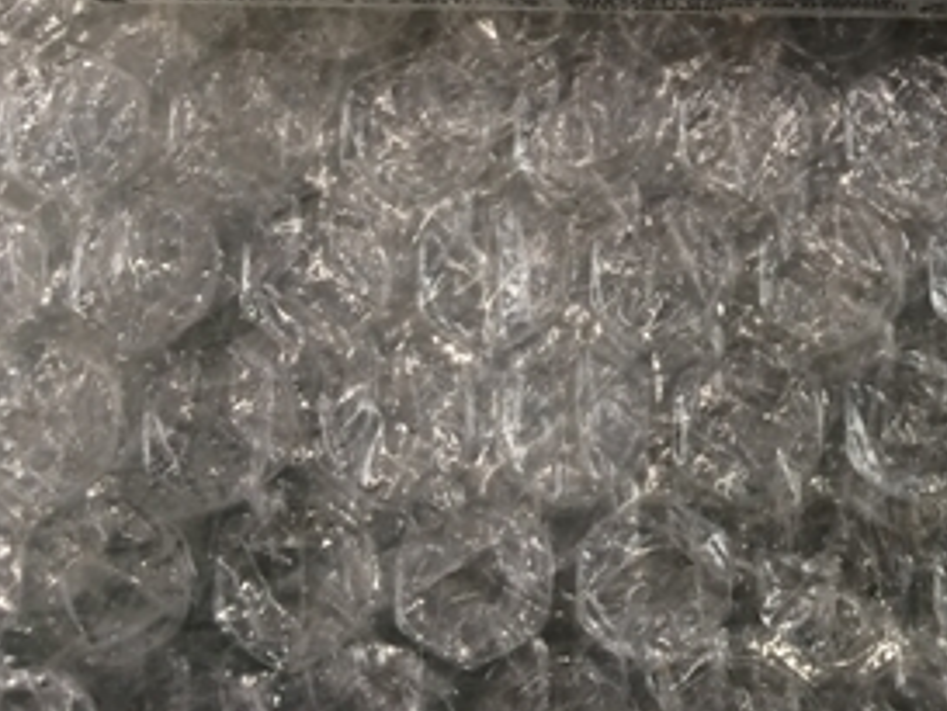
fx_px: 1861
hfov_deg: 27.0
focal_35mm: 68
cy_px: -83
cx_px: 937
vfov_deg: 20.6
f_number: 2.2
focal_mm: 4.15
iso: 64
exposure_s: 1/30
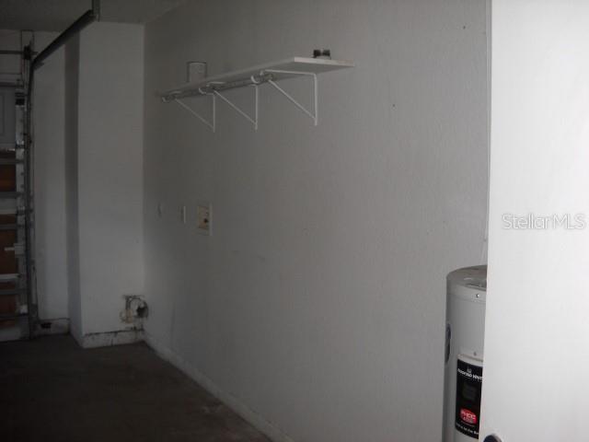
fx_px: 698
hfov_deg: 45.8
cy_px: 221
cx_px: 294
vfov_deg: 35.1
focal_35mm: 41
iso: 100
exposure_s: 1/30
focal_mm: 6.72
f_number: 3.1
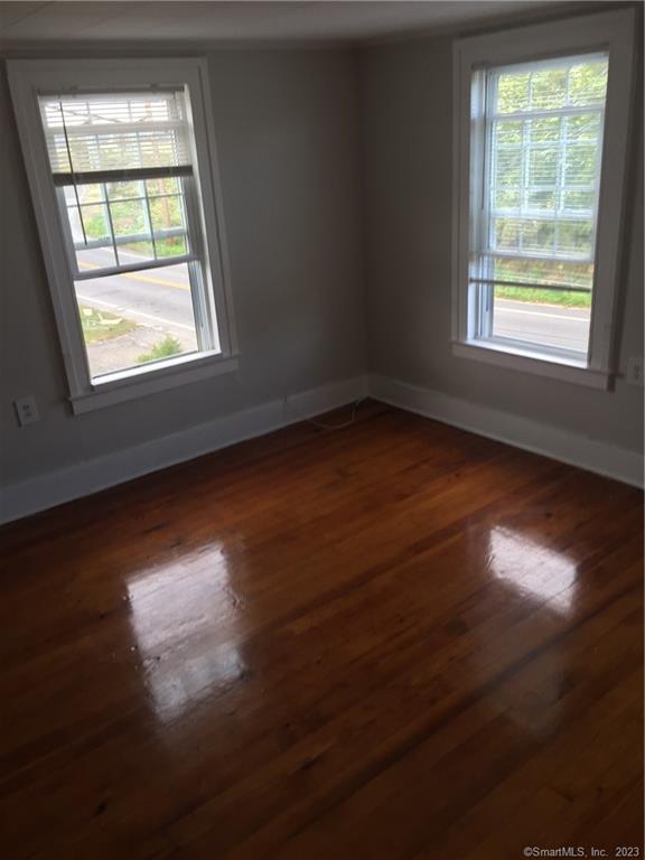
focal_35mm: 29
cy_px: 430
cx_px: 322
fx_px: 720
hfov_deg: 48.2
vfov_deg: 61.7
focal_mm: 4.15
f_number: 2.2
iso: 40
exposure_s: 1/60
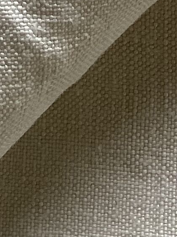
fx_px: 1234
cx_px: 98
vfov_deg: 10.2
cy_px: -220
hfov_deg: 8.2
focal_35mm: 181
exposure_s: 1/60
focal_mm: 3.3
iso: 50
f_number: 2.4
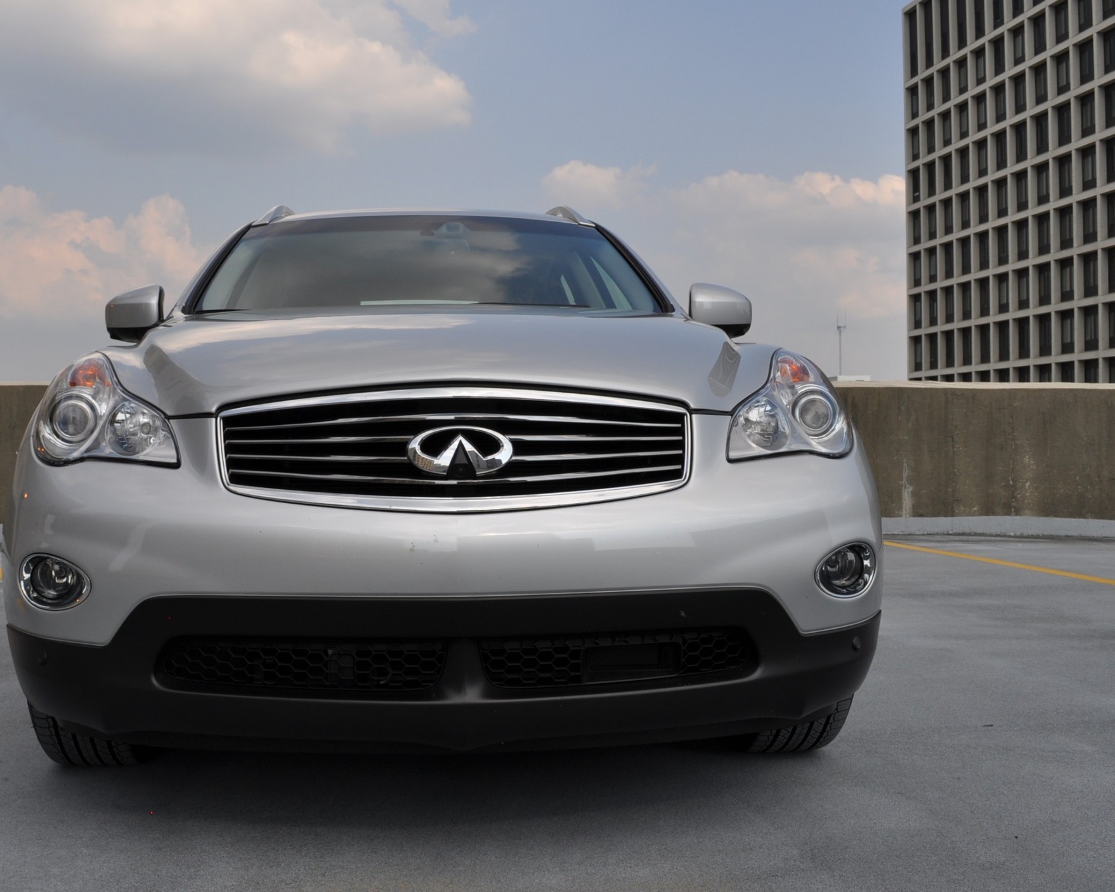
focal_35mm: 36
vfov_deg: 41.1
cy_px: 469
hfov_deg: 50.1
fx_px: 1188
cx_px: 474
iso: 200
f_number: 10
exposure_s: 1/400
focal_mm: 18
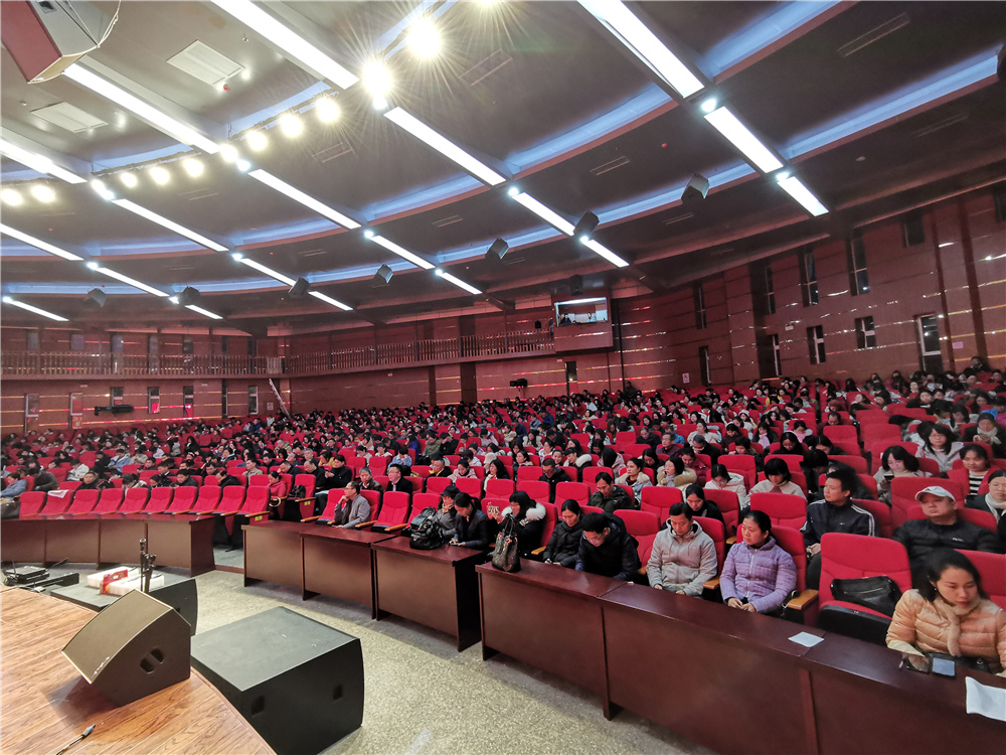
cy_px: 378
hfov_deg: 91.0
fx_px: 494
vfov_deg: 74.7
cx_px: 503
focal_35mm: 17
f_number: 2.2
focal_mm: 2.26
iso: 400
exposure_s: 1/33.3
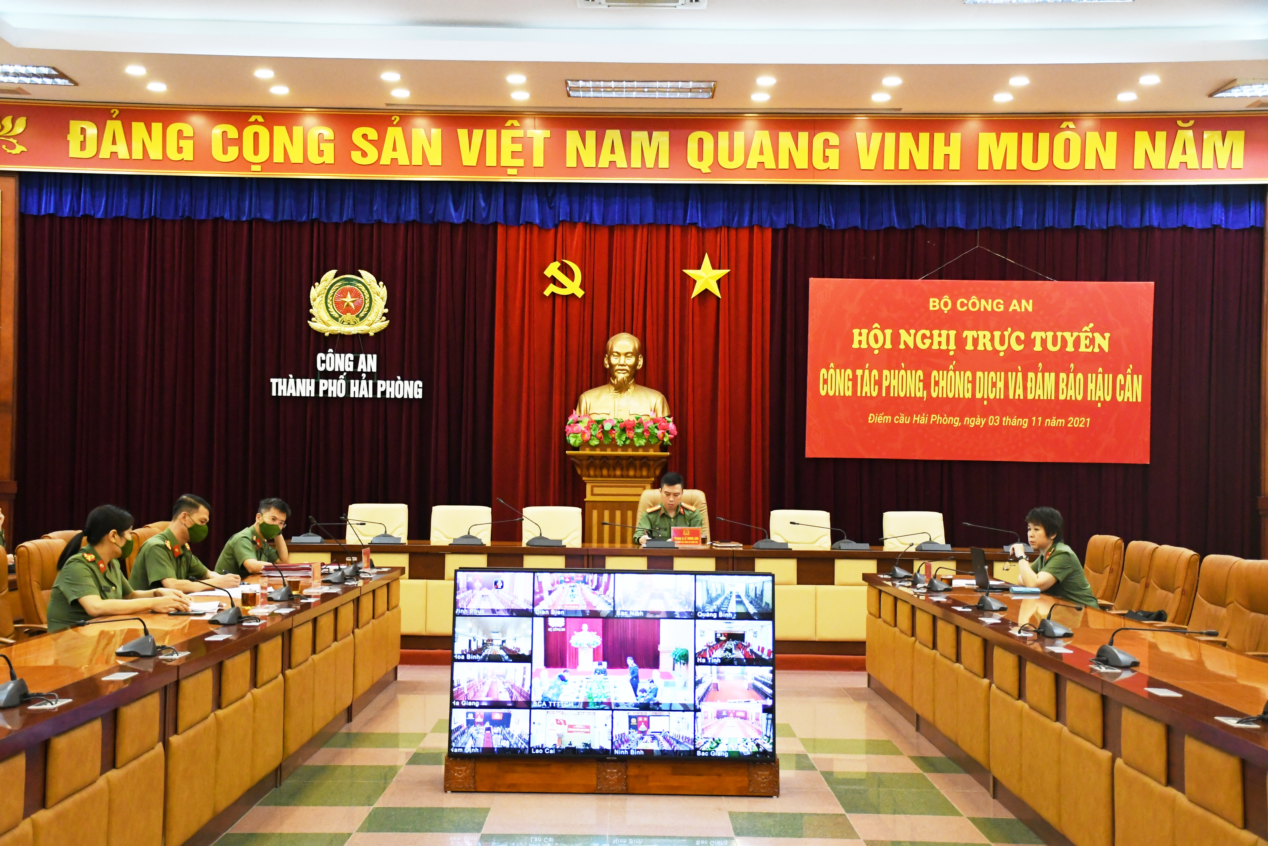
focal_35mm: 48
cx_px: 634
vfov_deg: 28.1
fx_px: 1691
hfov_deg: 41.1
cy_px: 423
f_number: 4
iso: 2500
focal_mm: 32
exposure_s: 1/200
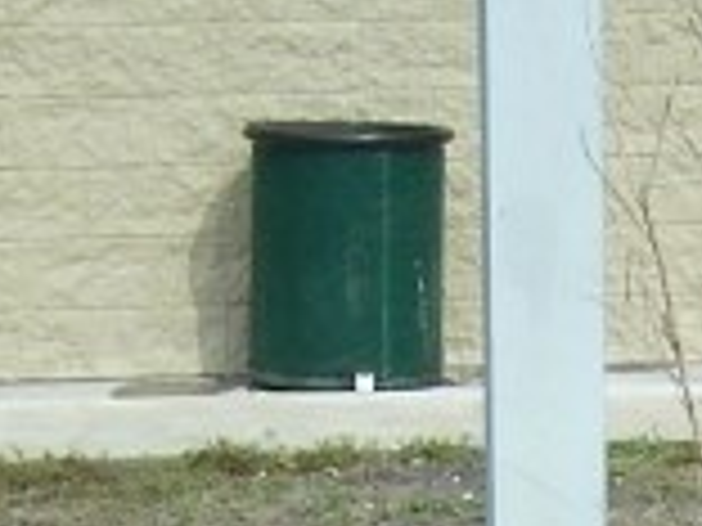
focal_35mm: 210
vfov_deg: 6.8
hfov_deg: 9.3
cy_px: 1056
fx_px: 4259
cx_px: 774
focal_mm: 5.99
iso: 50
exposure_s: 1/161
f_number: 7.1
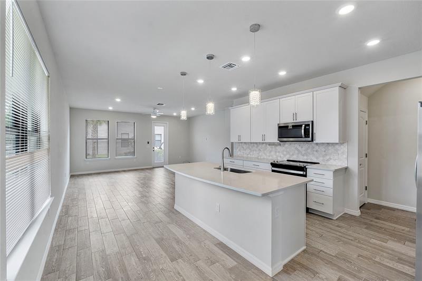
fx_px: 176
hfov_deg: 100.4
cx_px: 211
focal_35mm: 15
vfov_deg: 77.3
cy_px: 140
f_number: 11
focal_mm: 10
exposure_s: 1/13
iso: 160
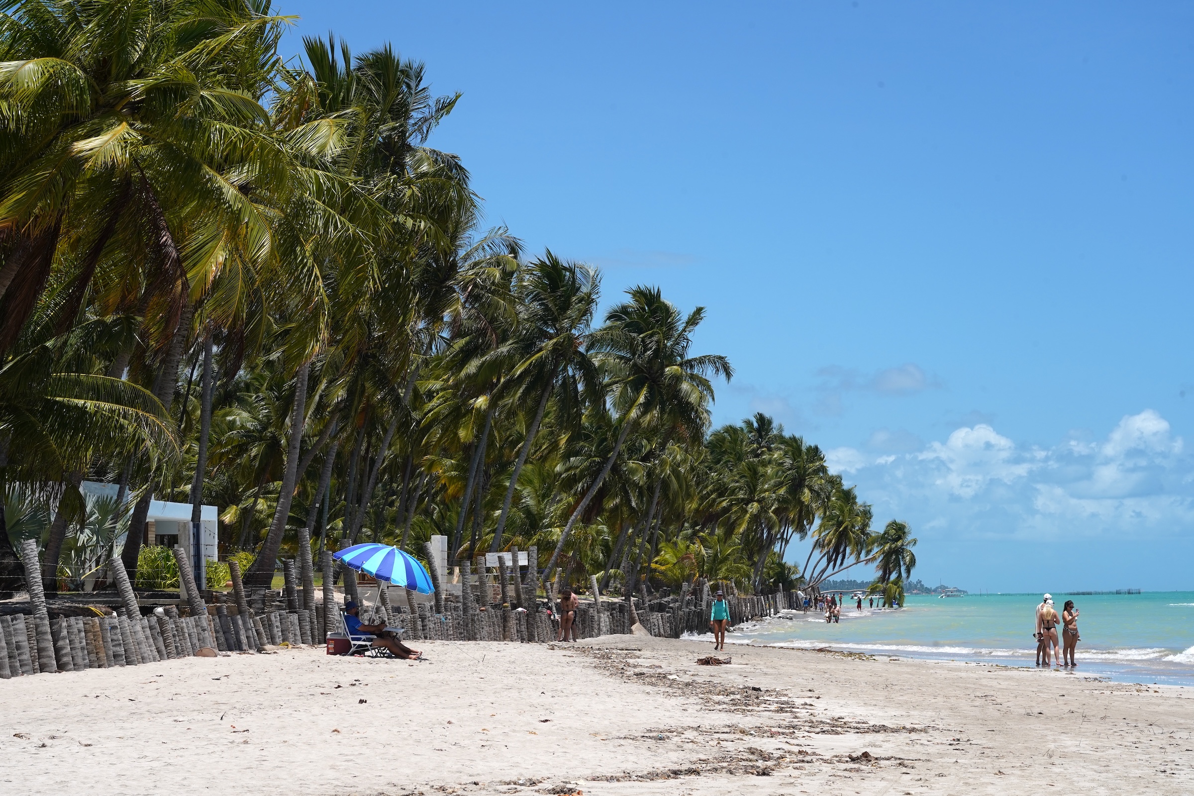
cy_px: 398
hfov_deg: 21.9
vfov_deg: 14.7
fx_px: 3084
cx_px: 597
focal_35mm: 93
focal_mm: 93
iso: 320
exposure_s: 1/400
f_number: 16
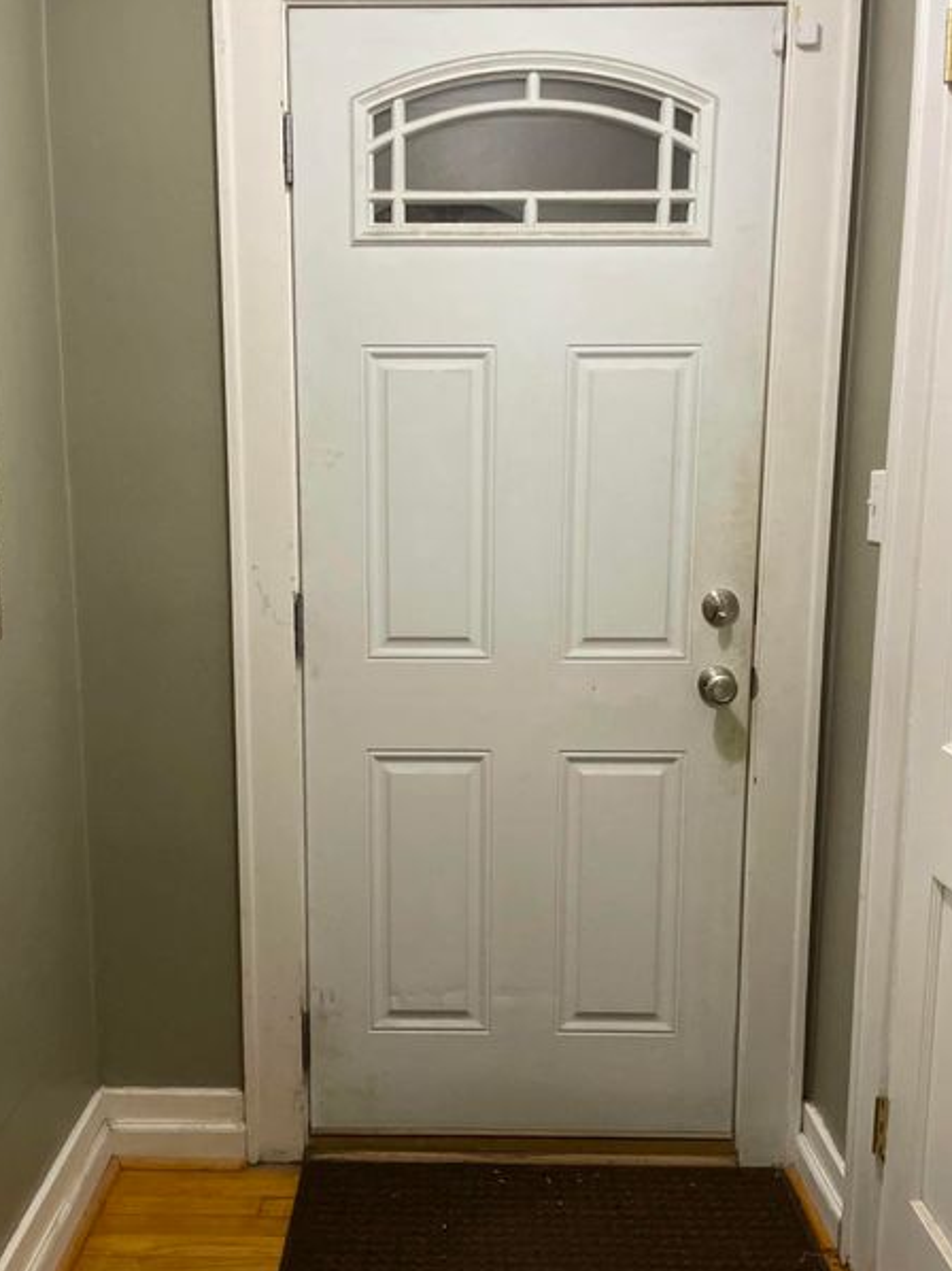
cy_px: 688
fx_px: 1064
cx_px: 450
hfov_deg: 48.2
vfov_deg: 61.6
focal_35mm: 29
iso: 400
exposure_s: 1/60
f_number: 1.6
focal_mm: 4.2
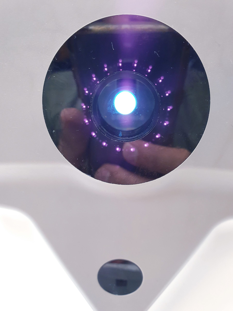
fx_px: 233
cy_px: 156
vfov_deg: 67.3
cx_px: 116
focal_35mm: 26
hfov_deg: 53.1
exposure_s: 1/33
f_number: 2.4
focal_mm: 4.3
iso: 320
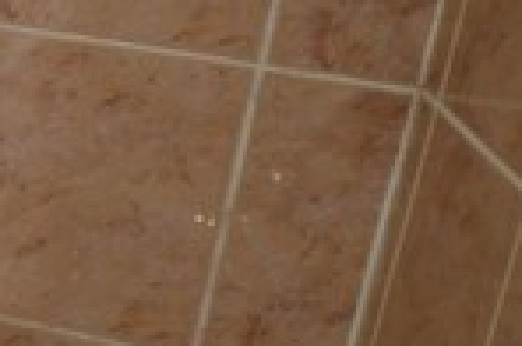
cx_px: -1249
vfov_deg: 12.6
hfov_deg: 10.0
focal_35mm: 104
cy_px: -134
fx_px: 1505
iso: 900
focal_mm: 10
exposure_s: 1/60
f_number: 3.5
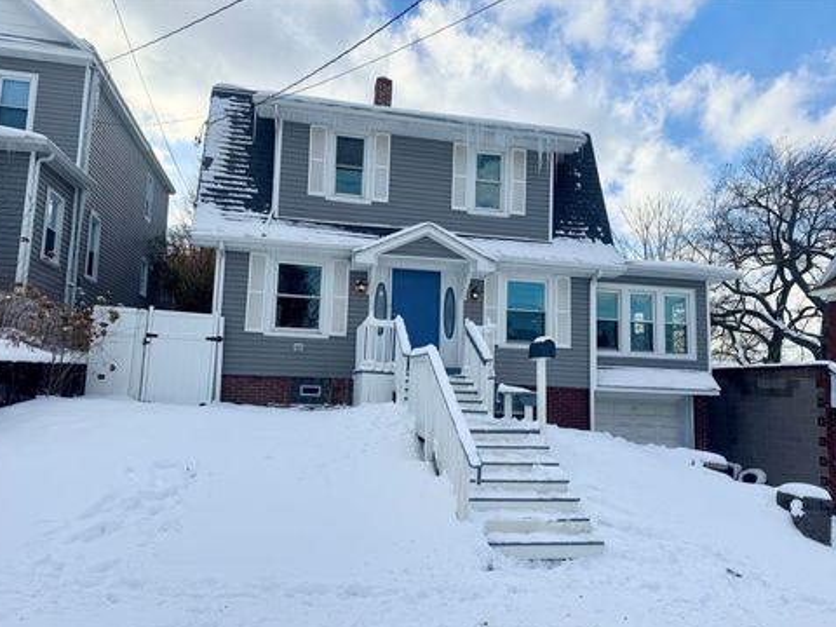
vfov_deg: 54.9
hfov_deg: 69.4
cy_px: 323
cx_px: 409
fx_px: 604
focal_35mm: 25
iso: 80
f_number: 1.78
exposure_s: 1/4950
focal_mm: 6.76
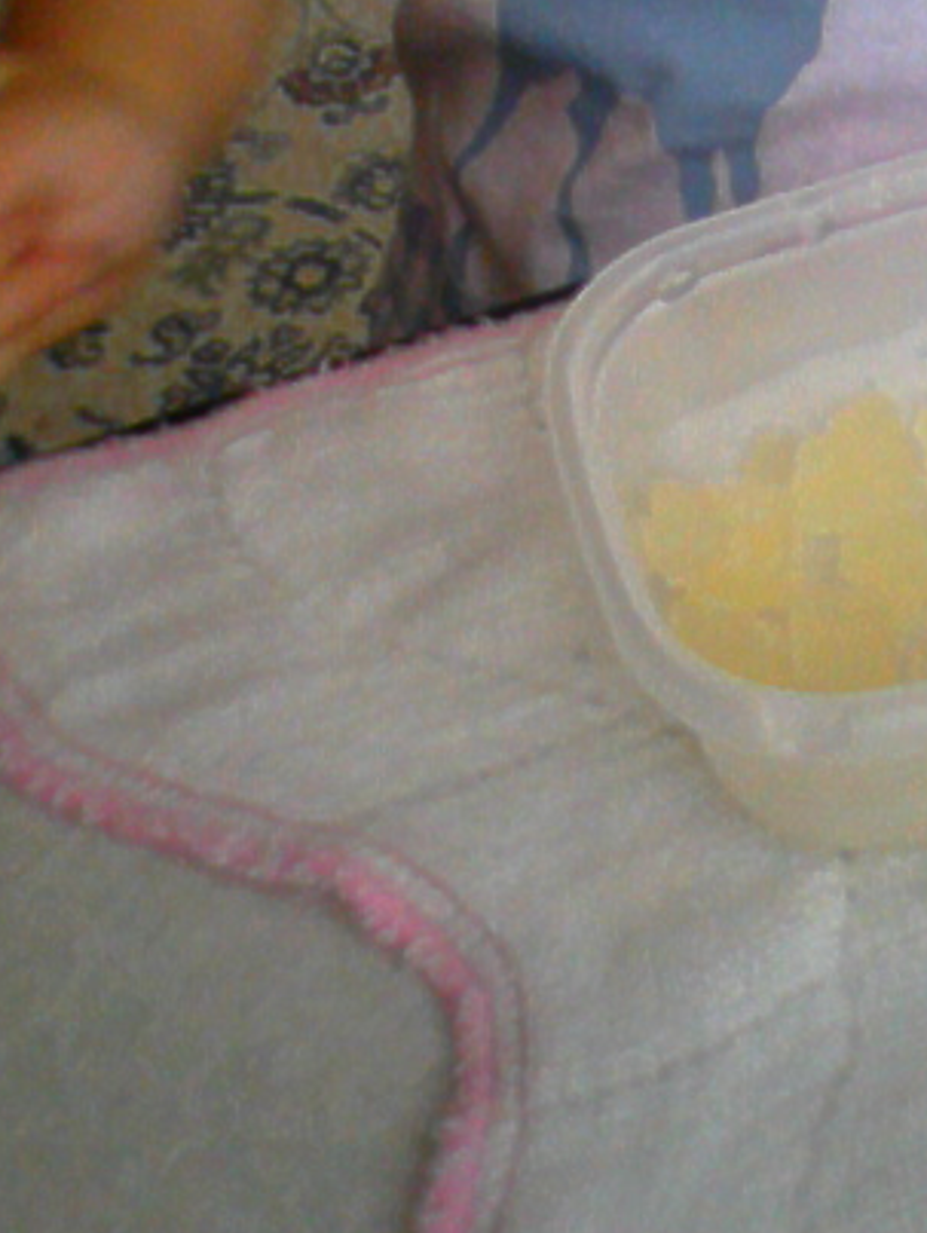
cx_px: 667
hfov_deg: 31.1
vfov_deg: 40.1
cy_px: 312
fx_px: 1640
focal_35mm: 46
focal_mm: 1.5
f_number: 2.8
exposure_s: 1/23.8
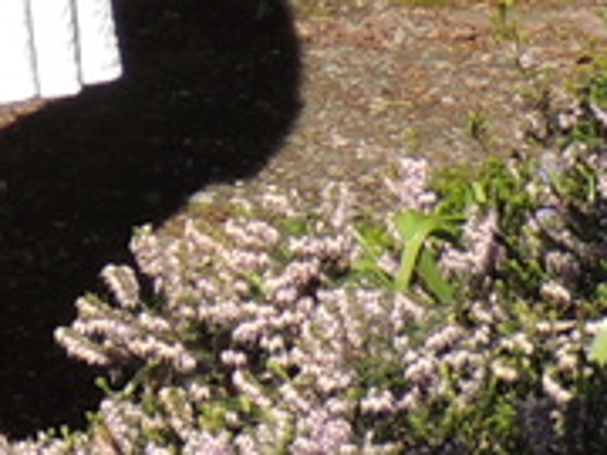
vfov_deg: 4.8
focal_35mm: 306
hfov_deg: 6.1
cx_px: -1029
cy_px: -495
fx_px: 5366
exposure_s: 1/800
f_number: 3.4
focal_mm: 7.6
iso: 100
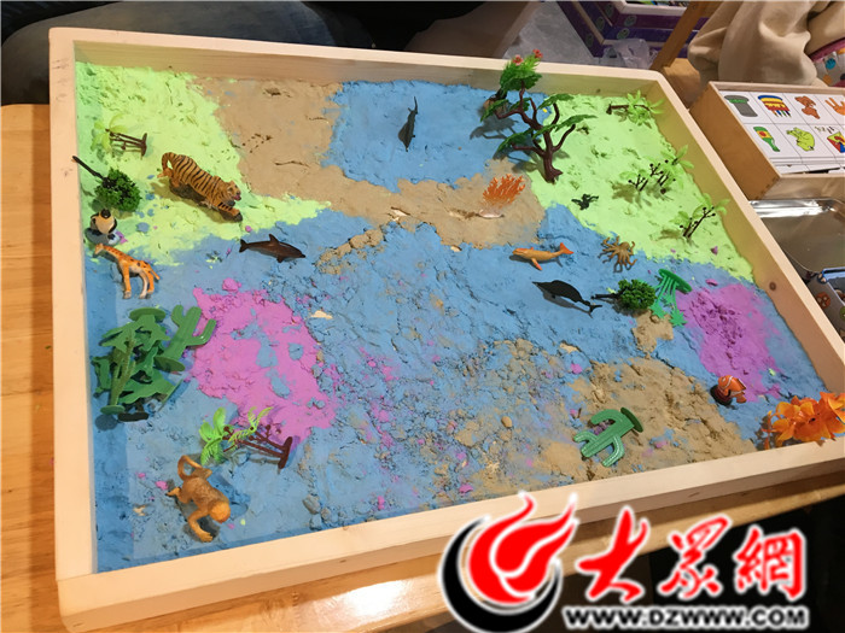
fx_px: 708
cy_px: 316
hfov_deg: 61.7
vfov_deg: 48.2
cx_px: 422
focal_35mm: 29
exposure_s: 1/33
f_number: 2.2
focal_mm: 4.15
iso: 100
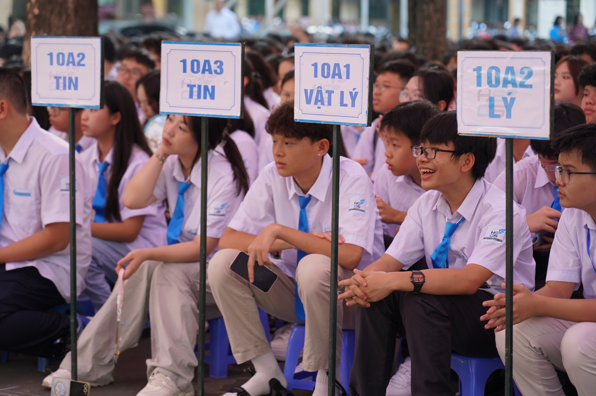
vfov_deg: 13.0
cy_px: 198
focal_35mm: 105
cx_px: 298
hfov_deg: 19.5
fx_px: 1737
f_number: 4
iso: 400
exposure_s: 1/160
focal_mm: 105
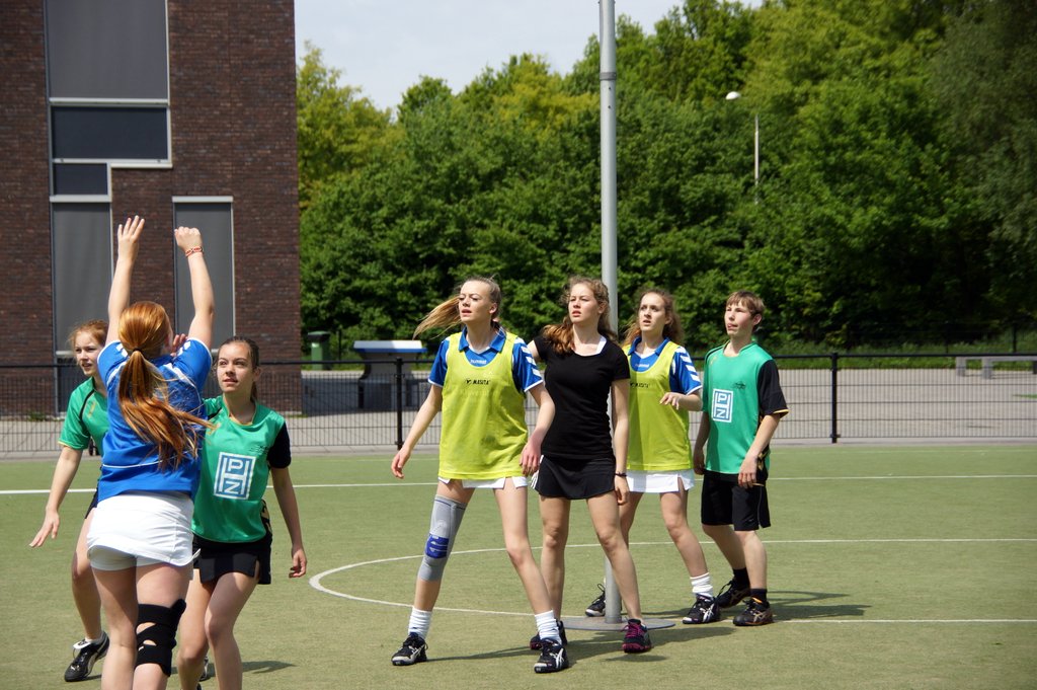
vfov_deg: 13.0
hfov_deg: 19.5
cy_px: 345
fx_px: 3022
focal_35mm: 105
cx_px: 518
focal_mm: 70
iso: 125
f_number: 5.6
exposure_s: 1/1000
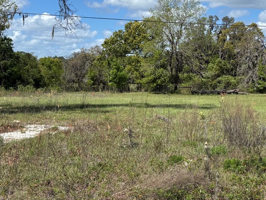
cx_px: 169
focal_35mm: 60
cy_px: 60
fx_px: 461
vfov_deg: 24.3
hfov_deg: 32.0
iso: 50
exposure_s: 1/4255
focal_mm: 5.96
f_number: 1.6
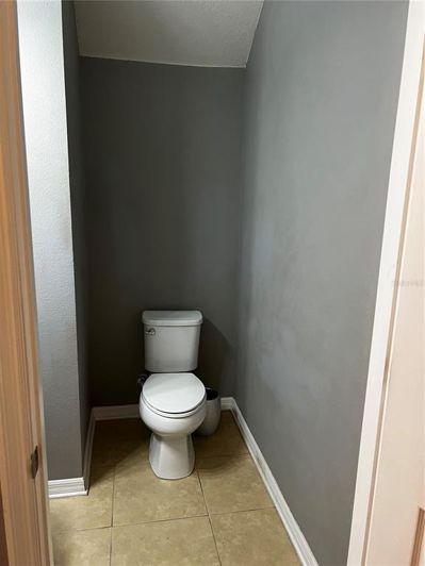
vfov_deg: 67.3
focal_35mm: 26
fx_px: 426
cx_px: 212
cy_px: 283
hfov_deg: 53.1
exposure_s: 1/60
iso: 160
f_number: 1.5
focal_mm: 5.7
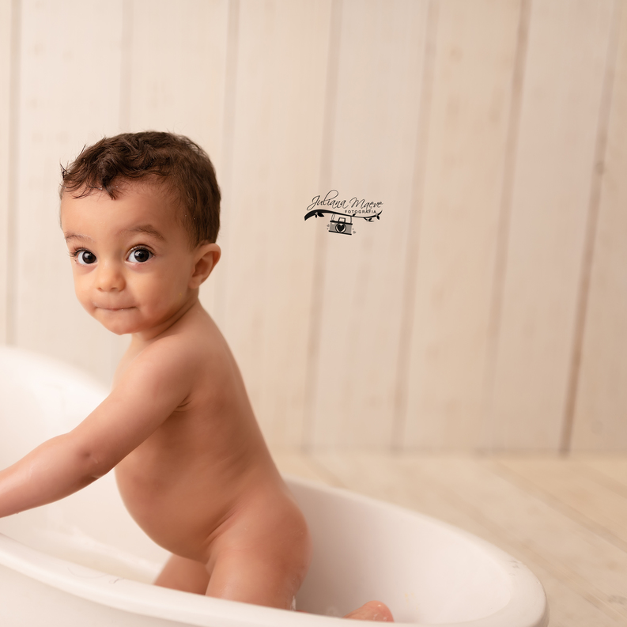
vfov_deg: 37.6
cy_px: 314
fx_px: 922
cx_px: 197
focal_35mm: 45
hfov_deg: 37.1
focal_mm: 35
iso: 100
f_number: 1.8
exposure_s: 1/125
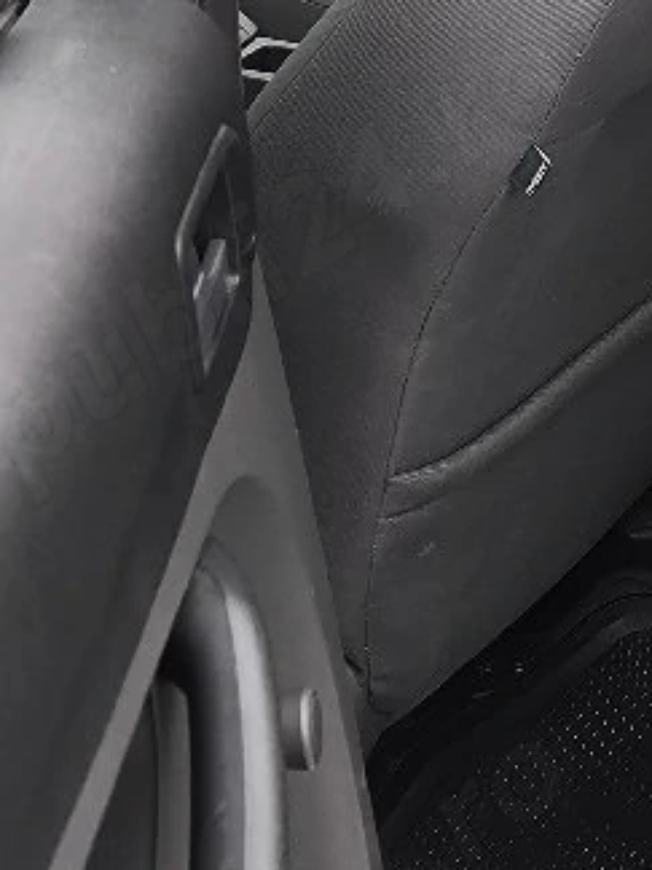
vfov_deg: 19.2
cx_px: 1148
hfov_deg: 13.2
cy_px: 277
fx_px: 2562
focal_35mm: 102
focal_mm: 6.92
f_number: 1.9
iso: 50
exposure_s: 1/101
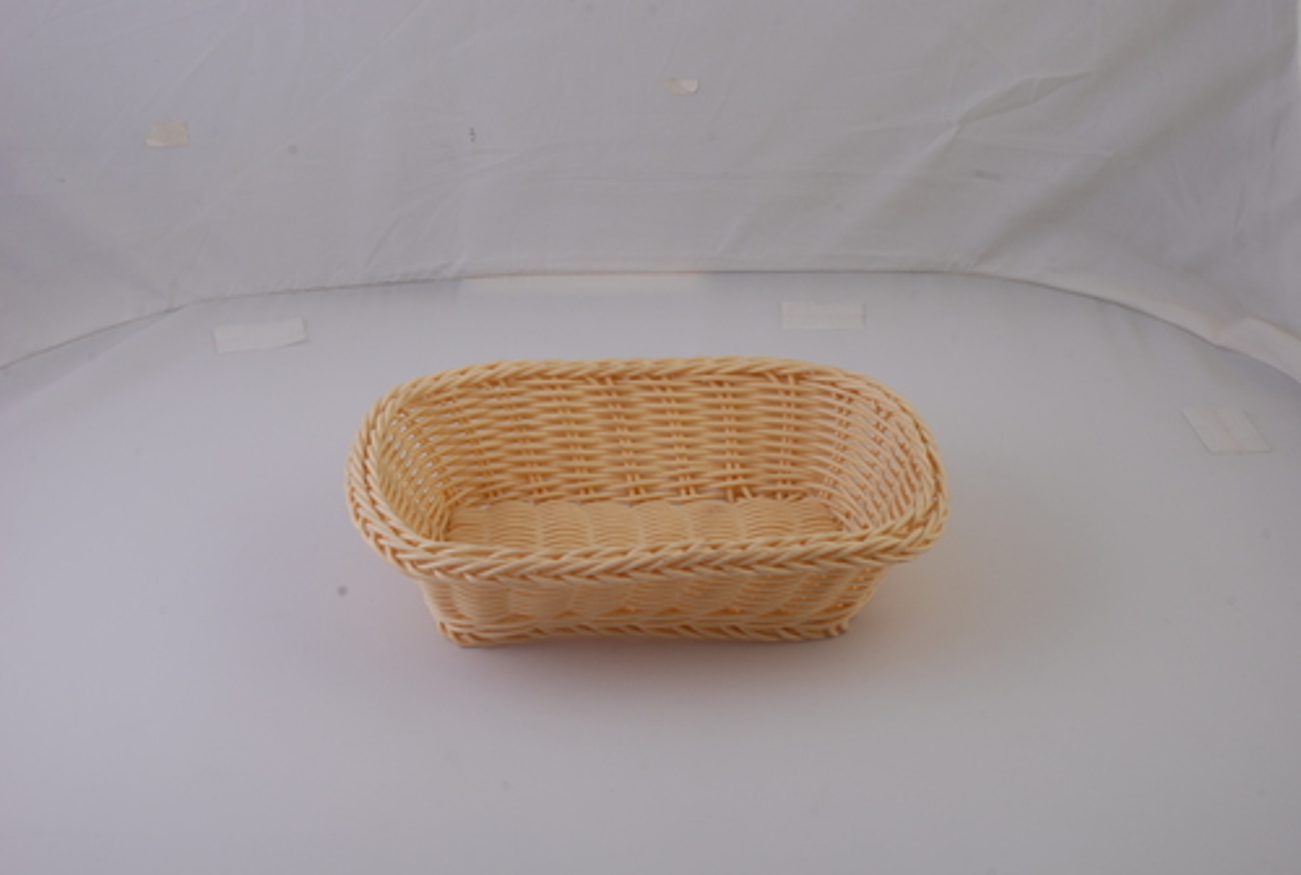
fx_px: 2608
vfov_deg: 19.0
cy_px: 438
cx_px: 650
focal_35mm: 72
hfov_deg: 28.0
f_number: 13
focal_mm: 48
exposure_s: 1/125
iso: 100
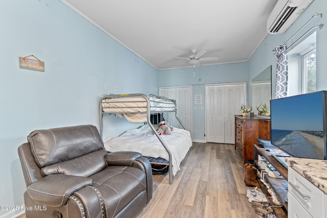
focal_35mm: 15
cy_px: 109
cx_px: 164
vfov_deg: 77.3
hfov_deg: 100.4
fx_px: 136
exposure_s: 1.3
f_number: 4.5
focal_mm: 10
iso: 100
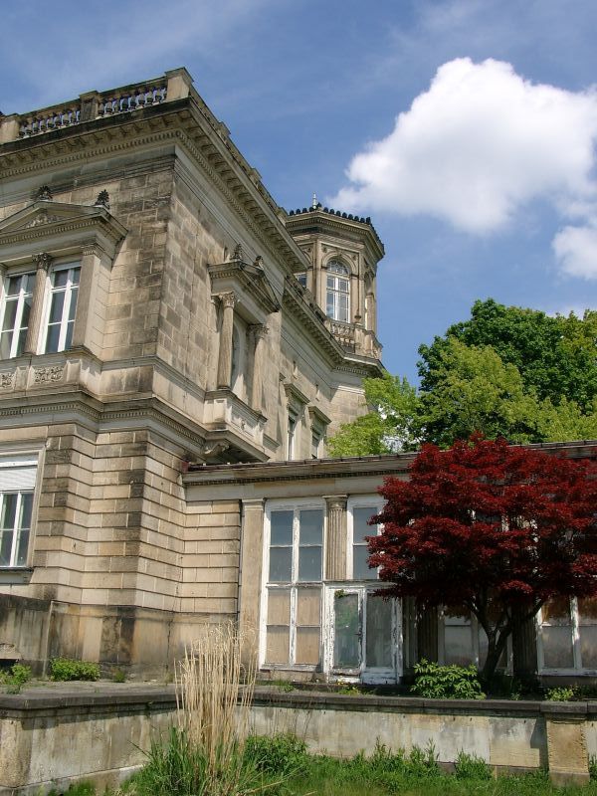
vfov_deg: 54.0
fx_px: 782
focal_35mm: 34
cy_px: 398
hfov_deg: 41.8
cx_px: 298
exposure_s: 1/531
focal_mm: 7.13
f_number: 5.6
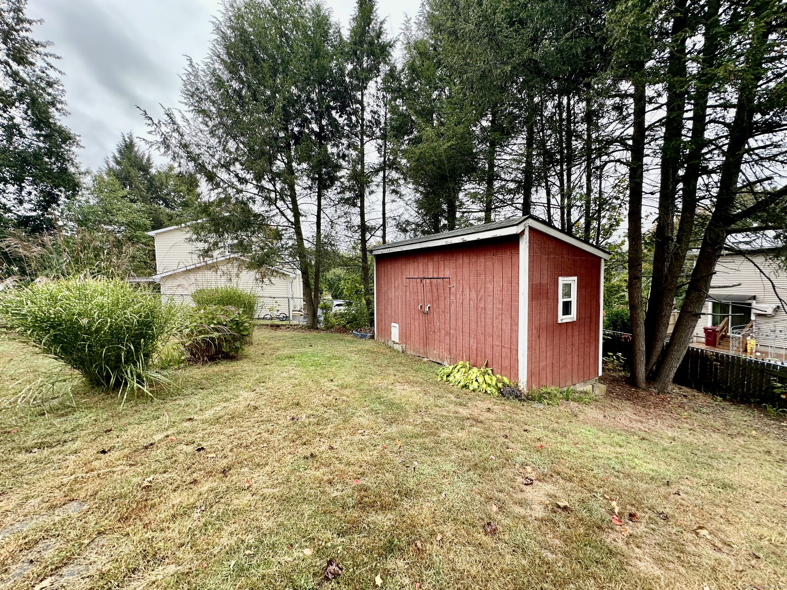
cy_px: 295
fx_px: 318
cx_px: 394
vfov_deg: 85.7
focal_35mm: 14
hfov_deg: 102.1
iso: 40
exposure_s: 1/103
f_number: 2.2
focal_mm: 2.22
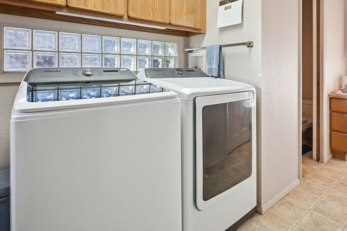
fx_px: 212
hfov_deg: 78.2
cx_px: 197
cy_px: 73
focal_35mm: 22
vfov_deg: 55.7
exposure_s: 1/30
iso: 800
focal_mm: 15
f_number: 11
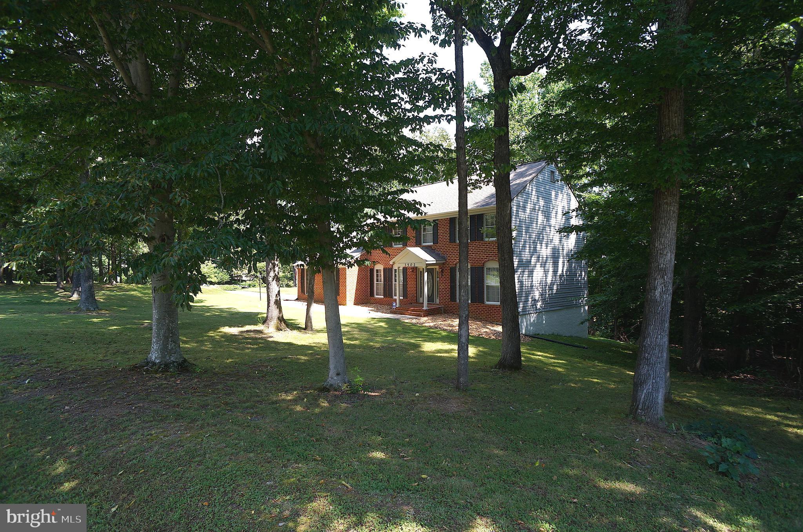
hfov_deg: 73.8
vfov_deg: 53.0
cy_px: 266
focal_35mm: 24
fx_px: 534
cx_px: 402
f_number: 6.3
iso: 100
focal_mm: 16
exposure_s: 1/80
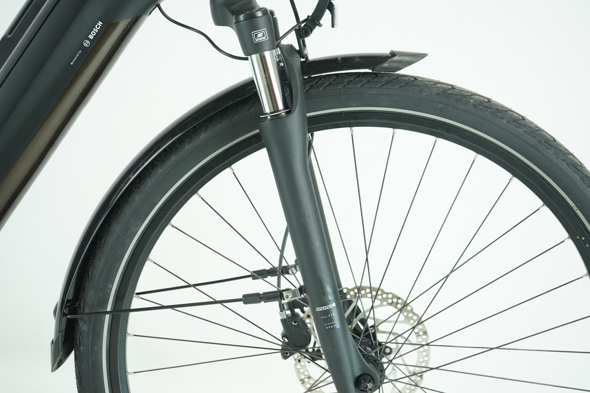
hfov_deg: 39.6
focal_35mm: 50
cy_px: 196
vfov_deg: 27.0
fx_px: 819
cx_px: 295
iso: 2500
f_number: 5.6
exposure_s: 1/200
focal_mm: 50
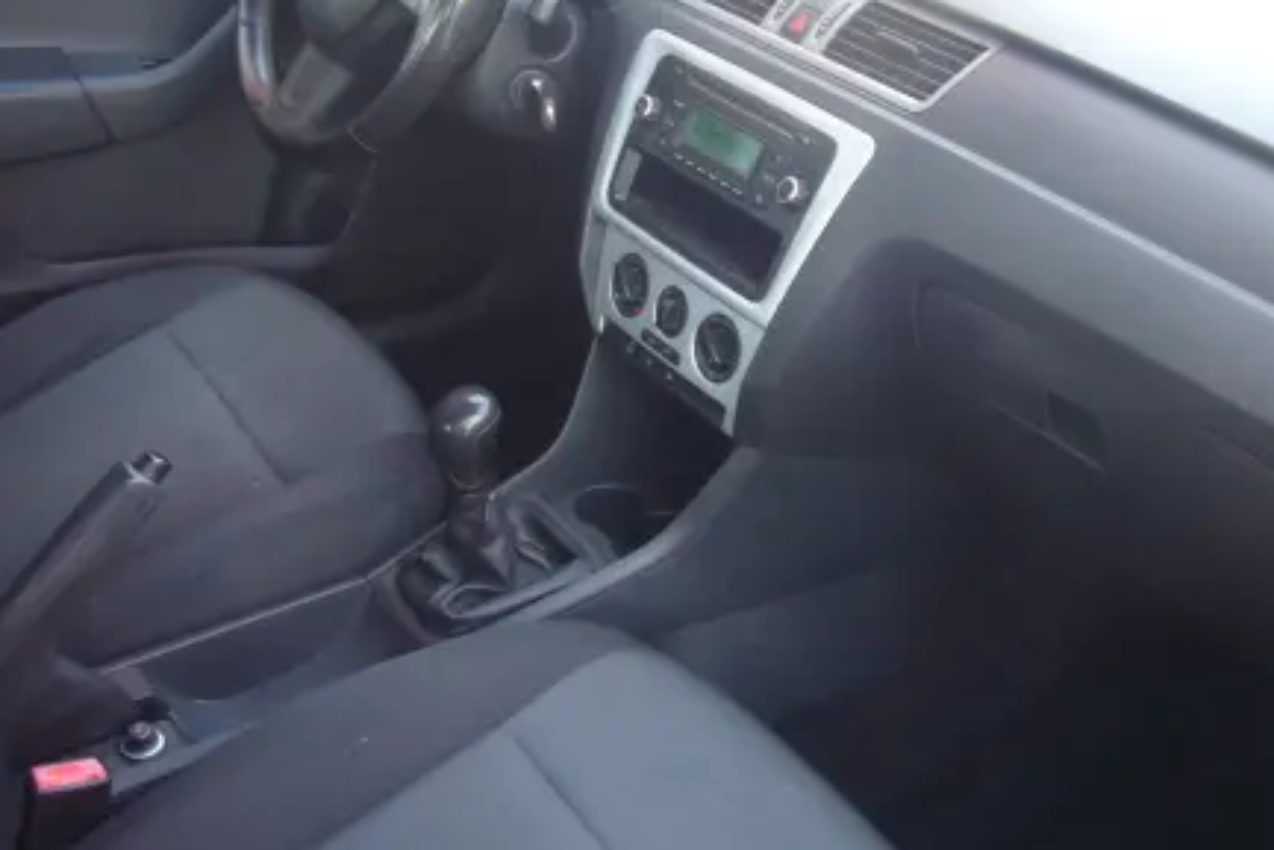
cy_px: 403
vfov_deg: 31.2
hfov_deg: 45.2
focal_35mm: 43
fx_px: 1522
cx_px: 744
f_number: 2.8
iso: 125
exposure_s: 1/15
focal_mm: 4.6
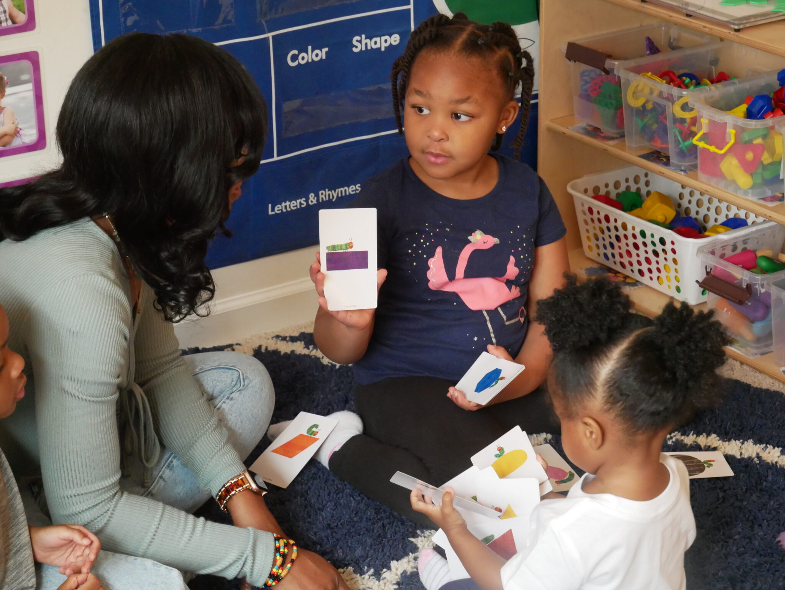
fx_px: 1951
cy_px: 295
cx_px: 392
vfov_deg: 17.2
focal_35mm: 86
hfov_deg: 22.7
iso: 3200
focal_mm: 43
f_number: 5.6
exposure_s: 1/40
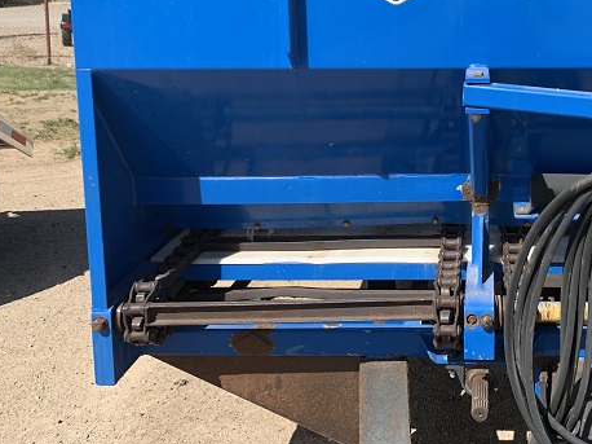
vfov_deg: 31.9
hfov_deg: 41.1
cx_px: 474
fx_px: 752
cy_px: 81
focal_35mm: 44
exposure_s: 1/1610
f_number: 1.8
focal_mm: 4.25
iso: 25
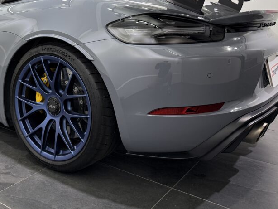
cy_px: 53
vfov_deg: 35.2
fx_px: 321
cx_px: 72
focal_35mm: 40
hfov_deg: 45.3
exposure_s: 1/100
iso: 200
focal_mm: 6.76
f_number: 1.78
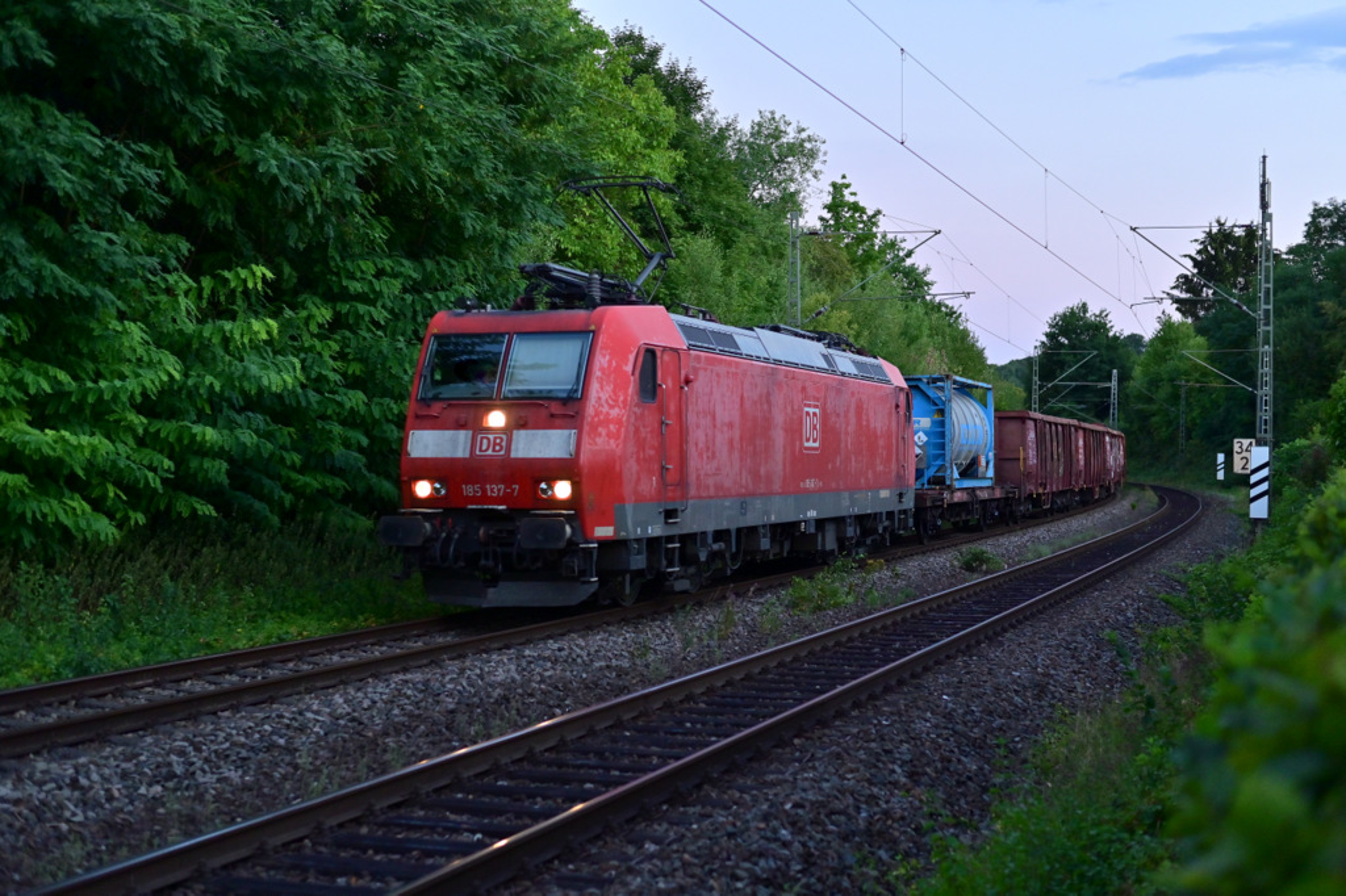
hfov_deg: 39.6
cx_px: 673
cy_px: 448
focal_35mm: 50
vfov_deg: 27.0
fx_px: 1869
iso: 1250
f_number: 2.2
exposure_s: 1/500
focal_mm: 50
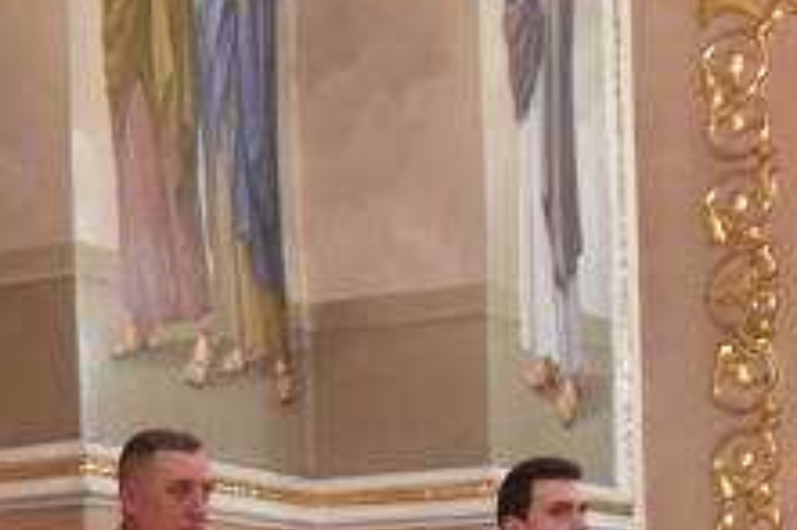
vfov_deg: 10.5
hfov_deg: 14.7
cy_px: 842
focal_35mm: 125
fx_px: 2765
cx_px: -555
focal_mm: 18
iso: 5000
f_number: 3.5
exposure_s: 1/125
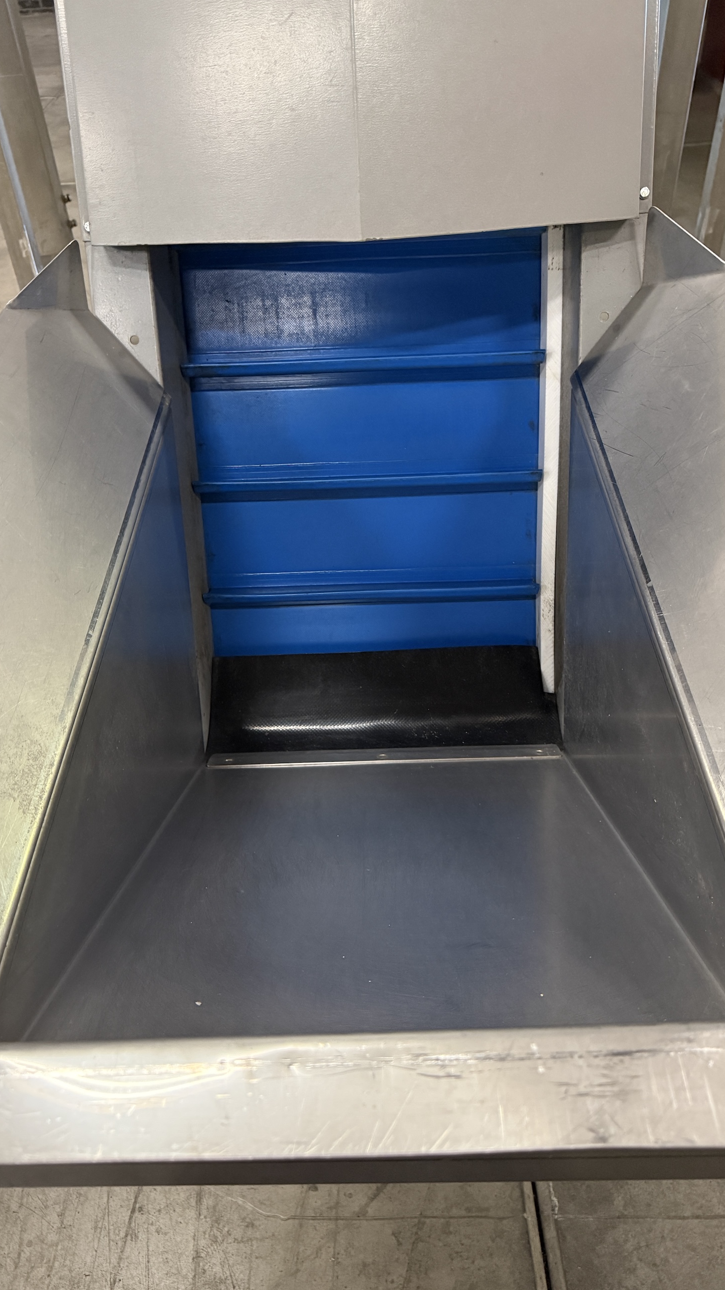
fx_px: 923
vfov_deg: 69.9
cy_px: 636
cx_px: 350
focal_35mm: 27
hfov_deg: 42.9
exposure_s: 1/50
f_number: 1.78
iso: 640
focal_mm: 6.76
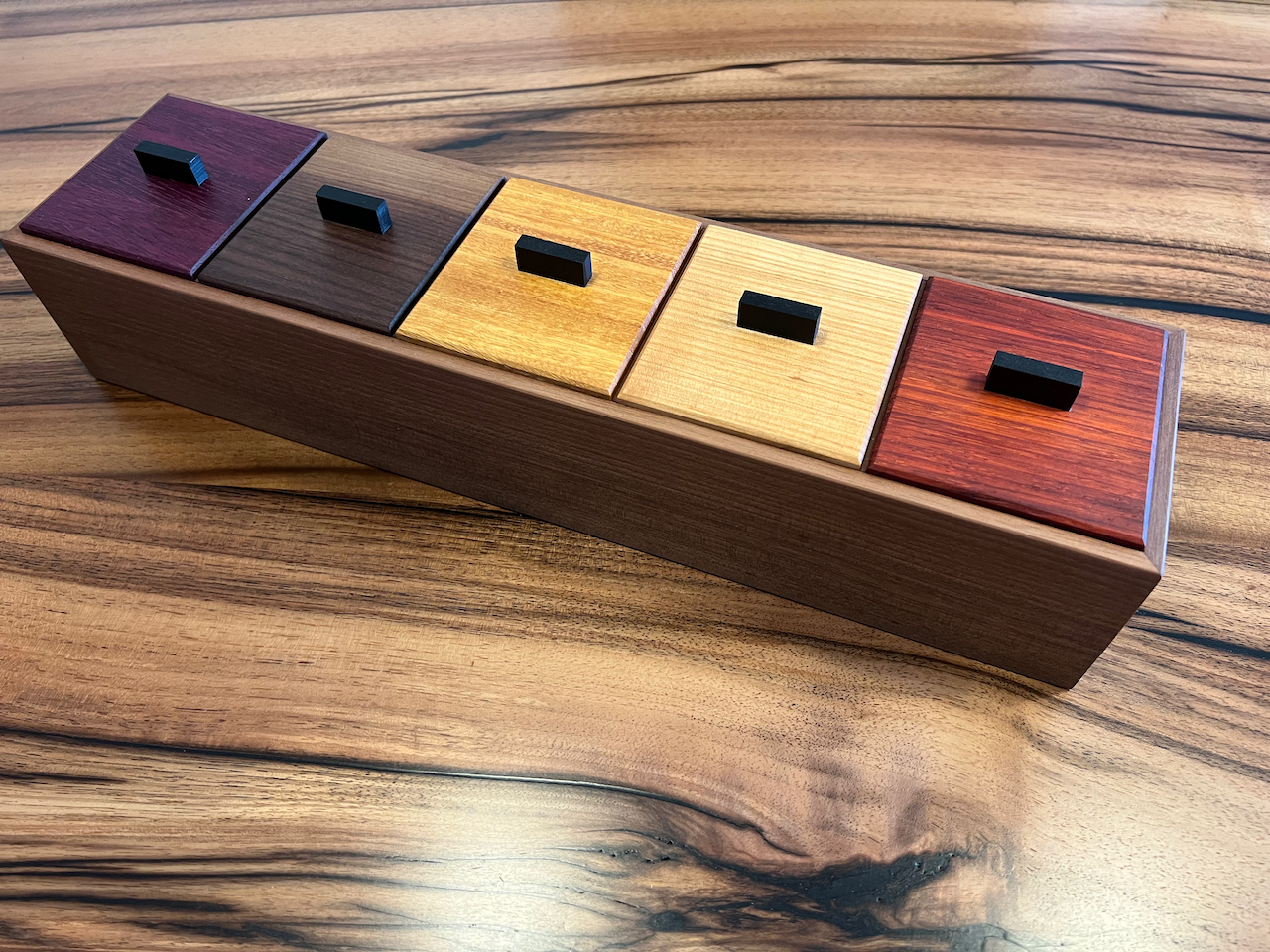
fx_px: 954
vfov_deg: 53.1
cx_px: 635
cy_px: 476
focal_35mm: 26
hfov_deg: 67.3
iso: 160
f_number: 1.5
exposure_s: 1/50
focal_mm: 5.7
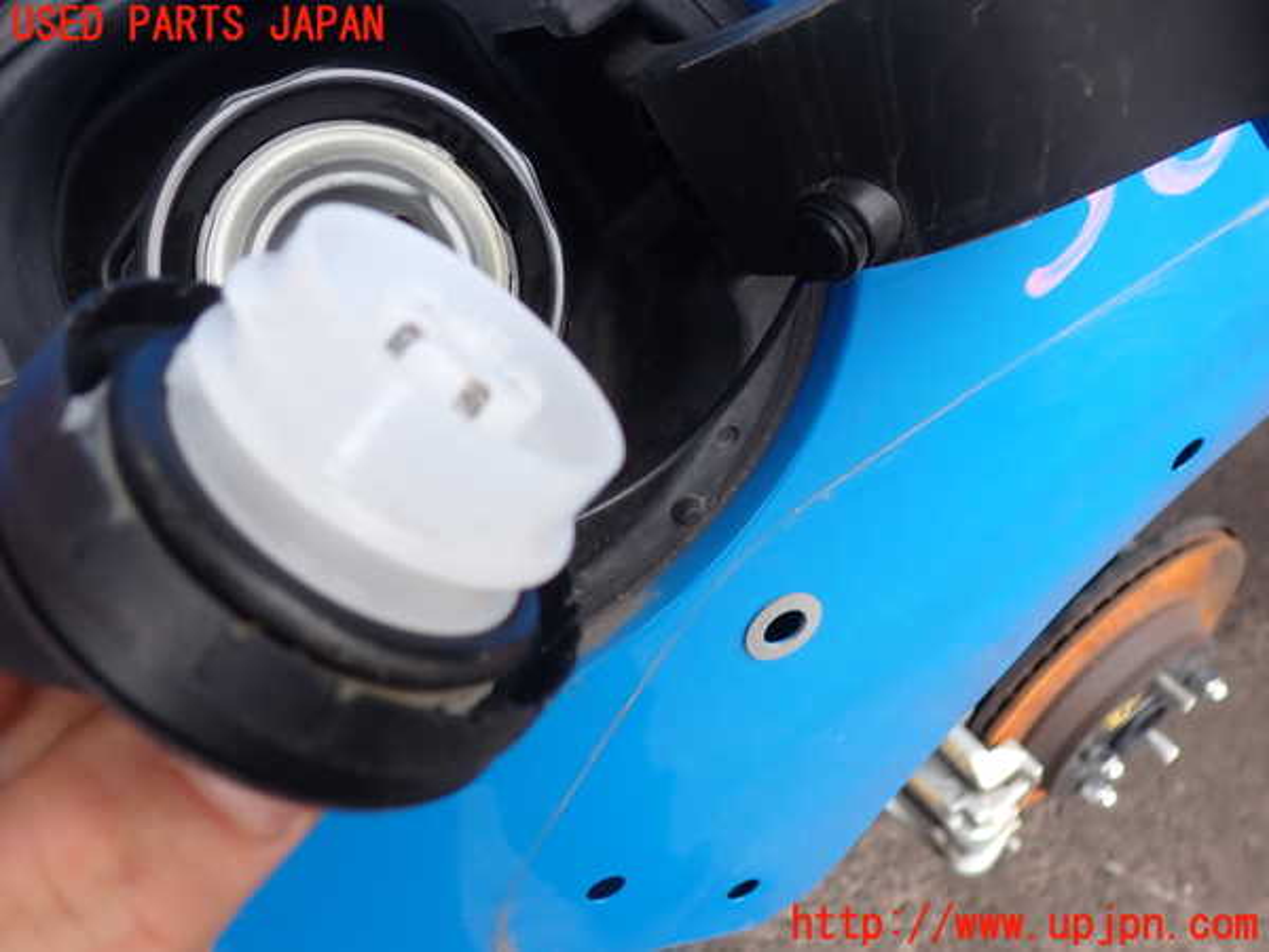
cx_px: 634
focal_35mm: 30
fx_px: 1100
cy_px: 476
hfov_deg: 60.0
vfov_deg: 46.8
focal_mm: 5.4
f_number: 2.3
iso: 100
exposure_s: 1/100
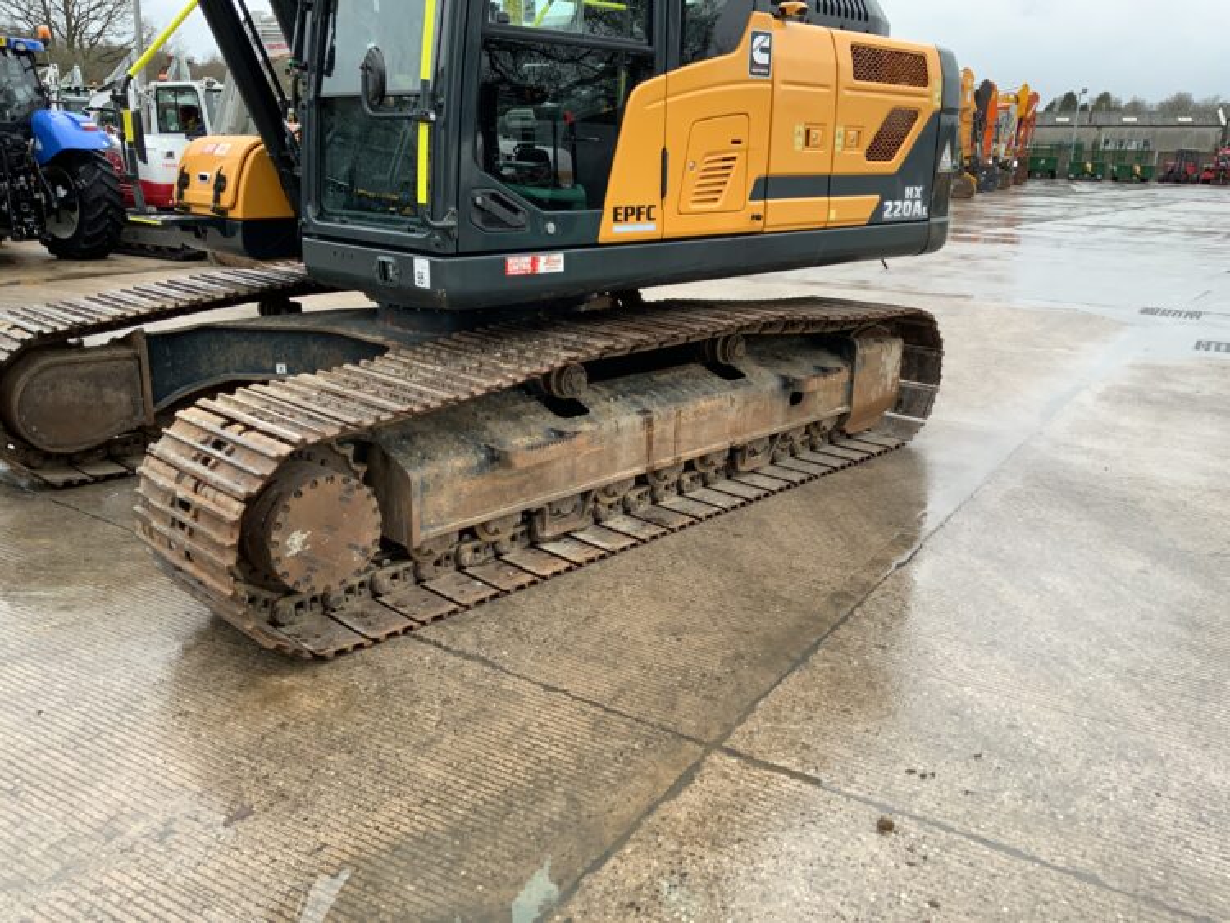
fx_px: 1031
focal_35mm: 29
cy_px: 462
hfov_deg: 61.6
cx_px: 615
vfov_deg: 48.3
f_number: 1.8
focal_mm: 3
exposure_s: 1/159
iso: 16
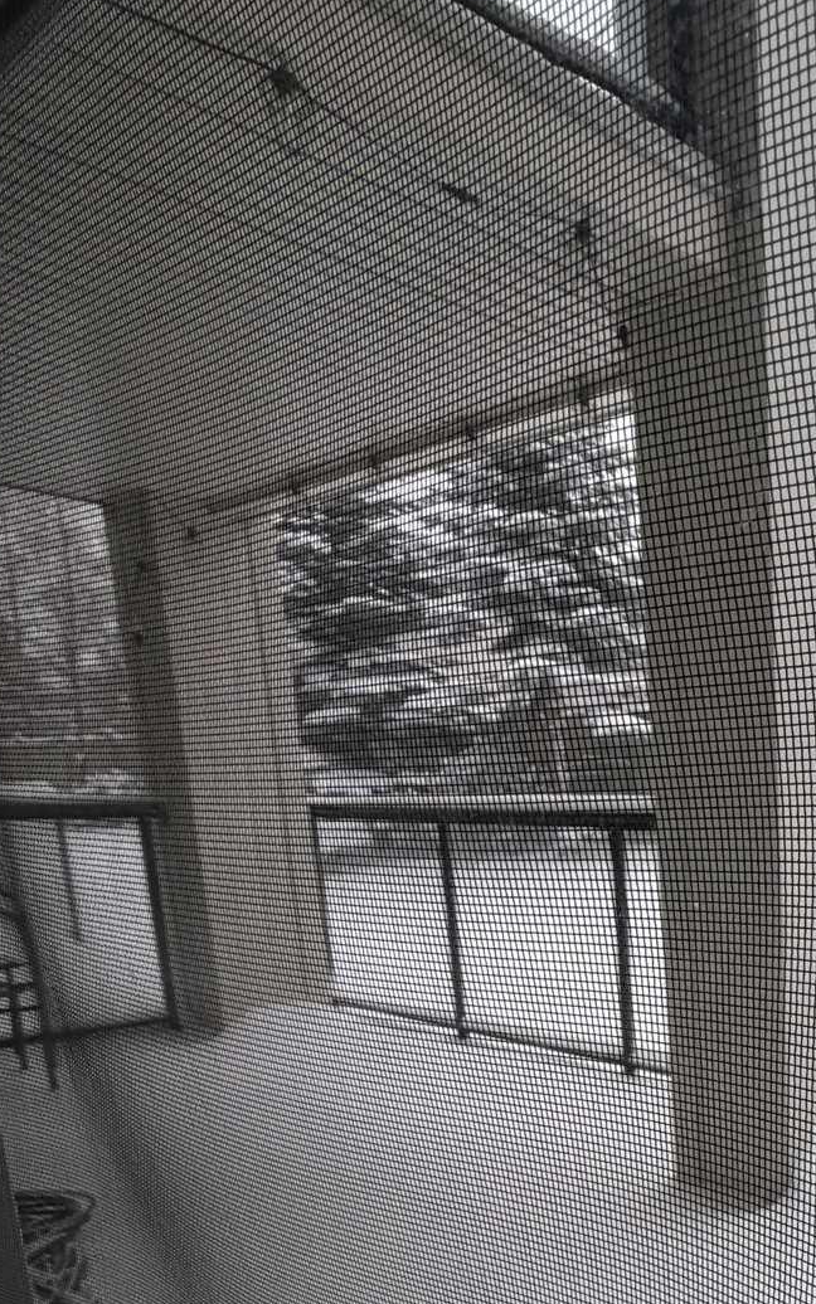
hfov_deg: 32.5
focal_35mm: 33
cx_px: 949
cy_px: 1067
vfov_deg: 53.7
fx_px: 1174
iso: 64
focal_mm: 2.22
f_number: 2.2
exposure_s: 1/502
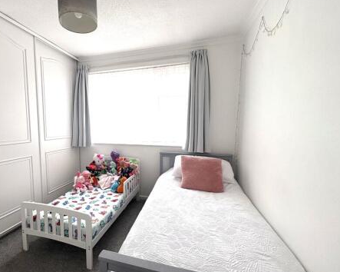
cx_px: 132
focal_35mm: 18
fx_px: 181
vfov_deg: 73.7
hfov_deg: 85.1
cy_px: 144
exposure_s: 1/207
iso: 40
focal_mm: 2.22
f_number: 2.2
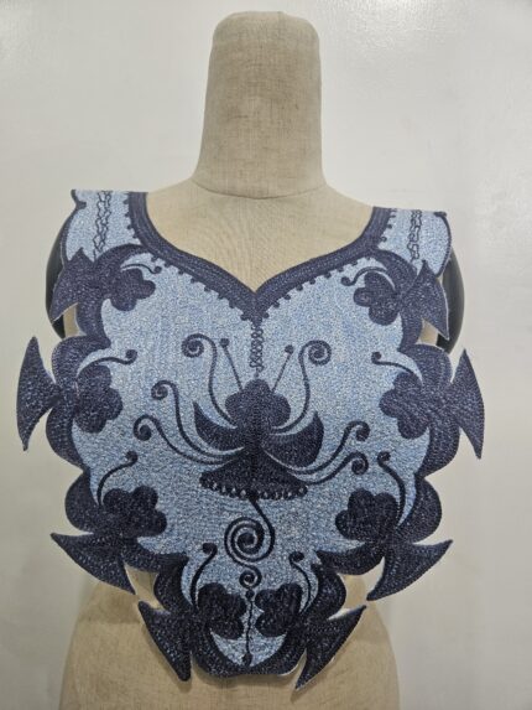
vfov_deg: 73.9
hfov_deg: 58.9
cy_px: 355
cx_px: 266
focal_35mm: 23
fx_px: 471
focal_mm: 5.4
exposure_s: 1/100
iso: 250
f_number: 1.8
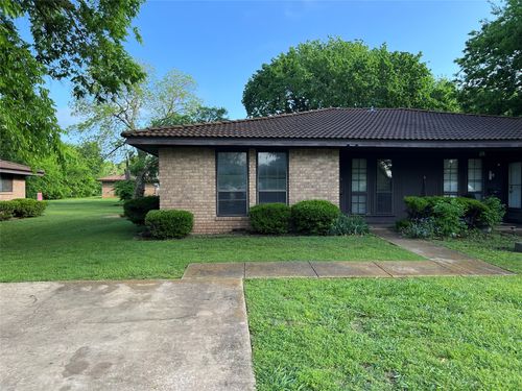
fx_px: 392
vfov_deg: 53.1
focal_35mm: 26
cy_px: 196
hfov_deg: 67.3
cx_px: 261
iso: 50
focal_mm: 5.7
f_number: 1.5
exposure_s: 1/791
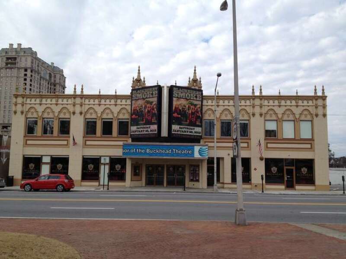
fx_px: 350
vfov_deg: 40.7
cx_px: 173
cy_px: 130
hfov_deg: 52.6
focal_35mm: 35
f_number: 2.4
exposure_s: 1/1200
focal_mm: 4.28
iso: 64
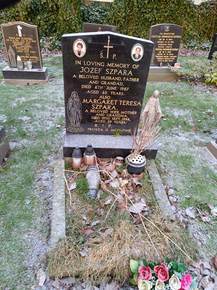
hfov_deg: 56.8
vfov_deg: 71.6
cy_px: 145
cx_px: 108
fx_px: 201
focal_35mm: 24
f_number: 1.88
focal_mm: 5.59
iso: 358
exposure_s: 1/50.1
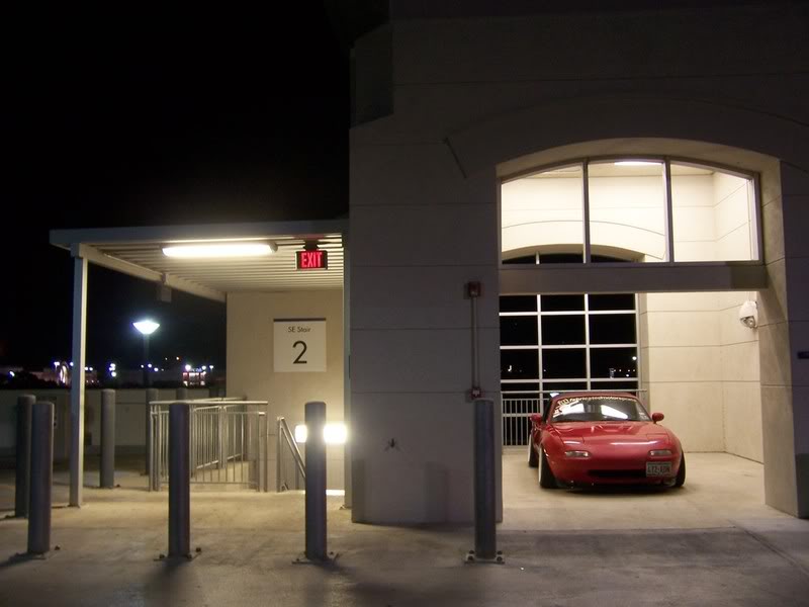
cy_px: 304
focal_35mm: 33
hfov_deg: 55.4
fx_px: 771
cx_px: 404
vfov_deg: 42.9
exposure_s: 1/8
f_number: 3.4
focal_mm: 5.5
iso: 140
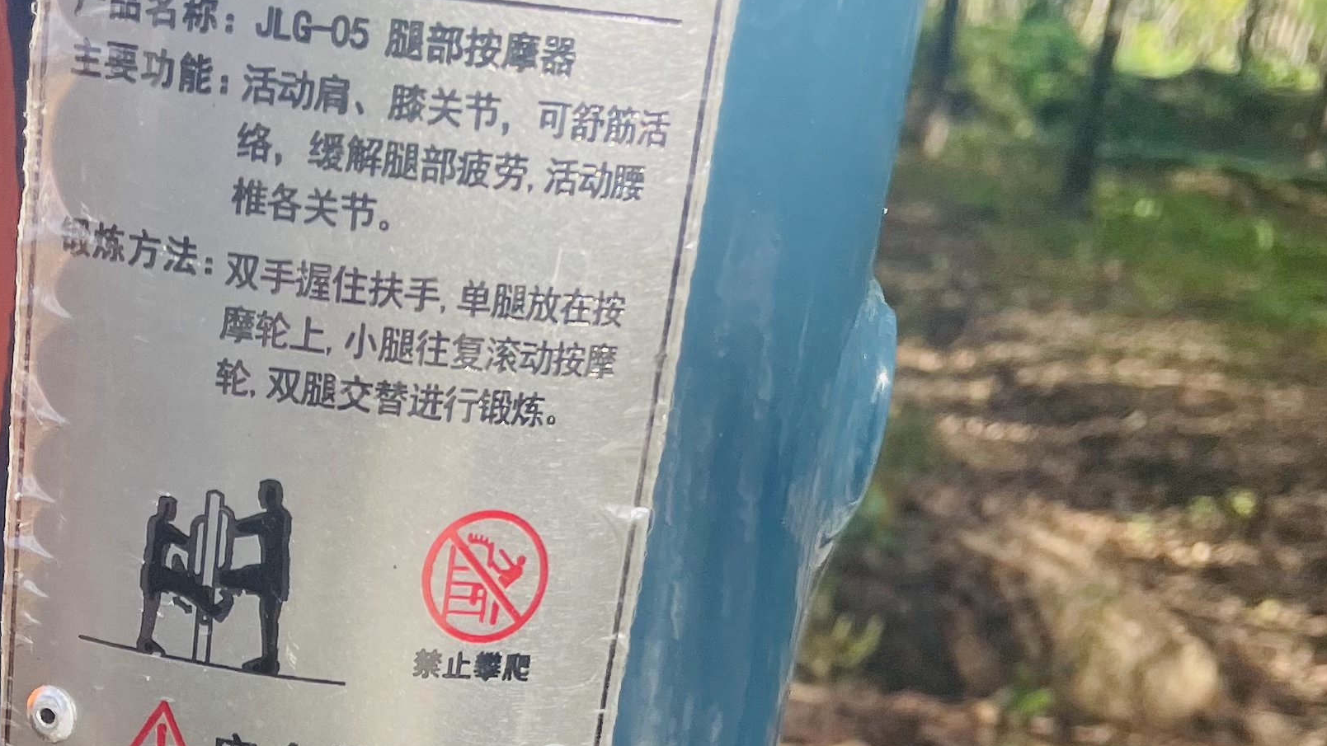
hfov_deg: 29.1
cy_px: 1164
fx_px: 2498
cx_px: 281
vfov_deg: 15.5
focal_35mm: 71
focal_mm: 4.2
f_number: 1.6
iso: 32
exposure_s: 1/445
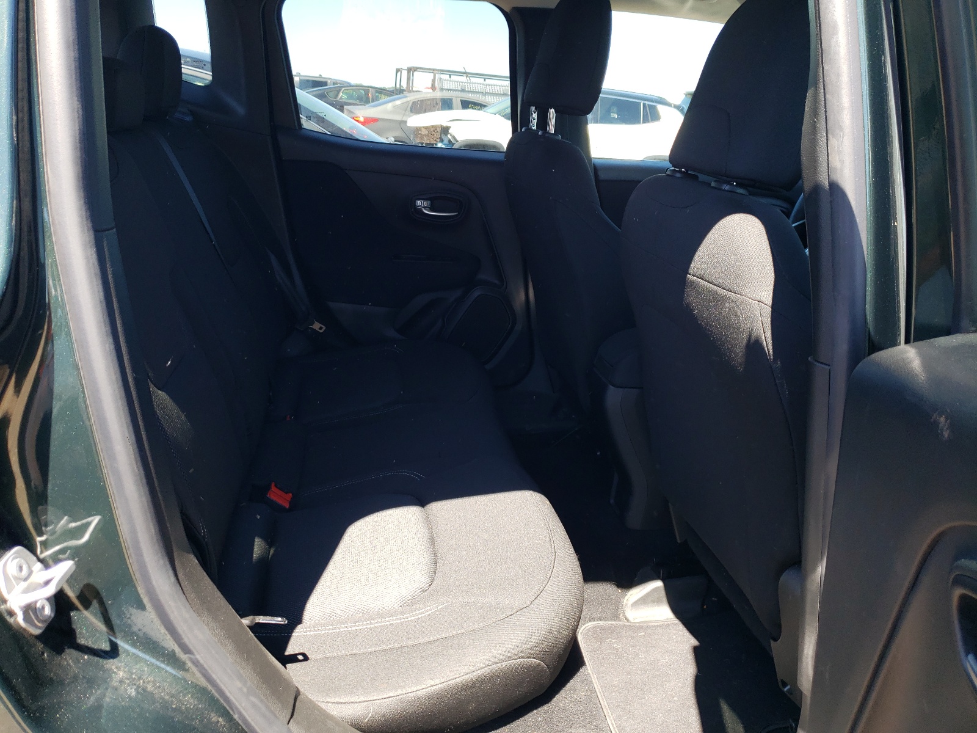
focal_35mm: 26
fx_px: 734
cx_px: 488
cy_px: 366
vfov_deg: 53.1
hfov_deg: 67.3
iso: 50
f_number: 1.5
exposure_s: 1/238
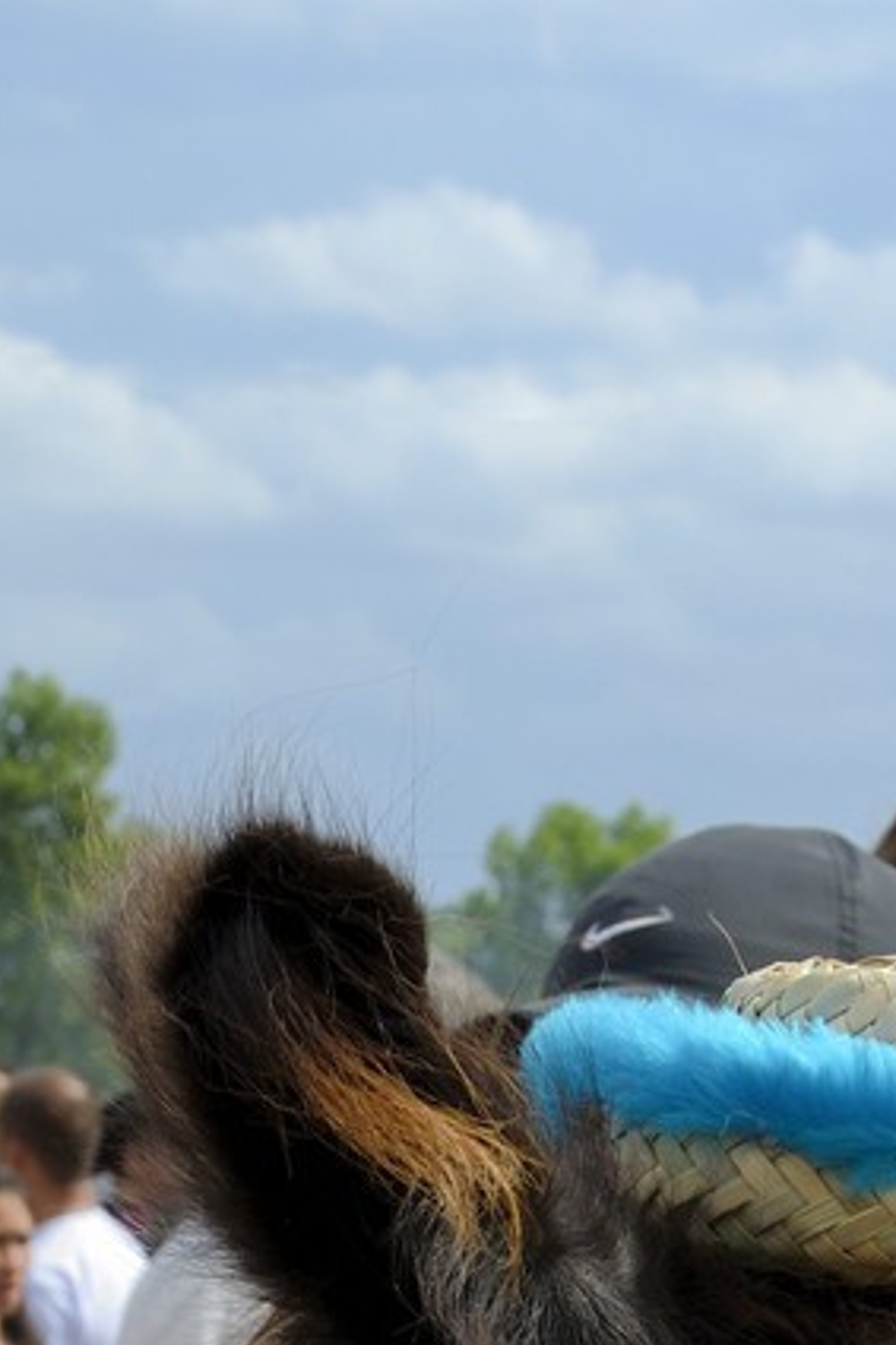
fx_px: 5343
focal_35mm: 143
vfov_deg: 13.1
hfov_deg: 9.5
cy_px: 2332
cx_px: 1008
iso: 400
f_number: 11
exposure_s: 1/320
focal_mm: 38
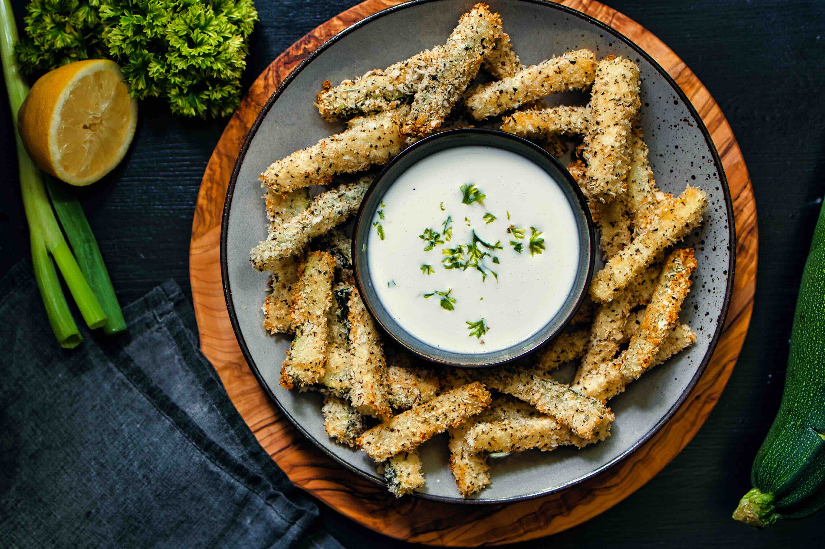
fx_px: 1603
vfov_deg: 19.4
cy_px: 274
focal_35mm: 70
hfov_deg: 28.9
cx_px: 412
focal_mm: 35
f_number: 2.2
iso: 100
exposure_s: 1/80
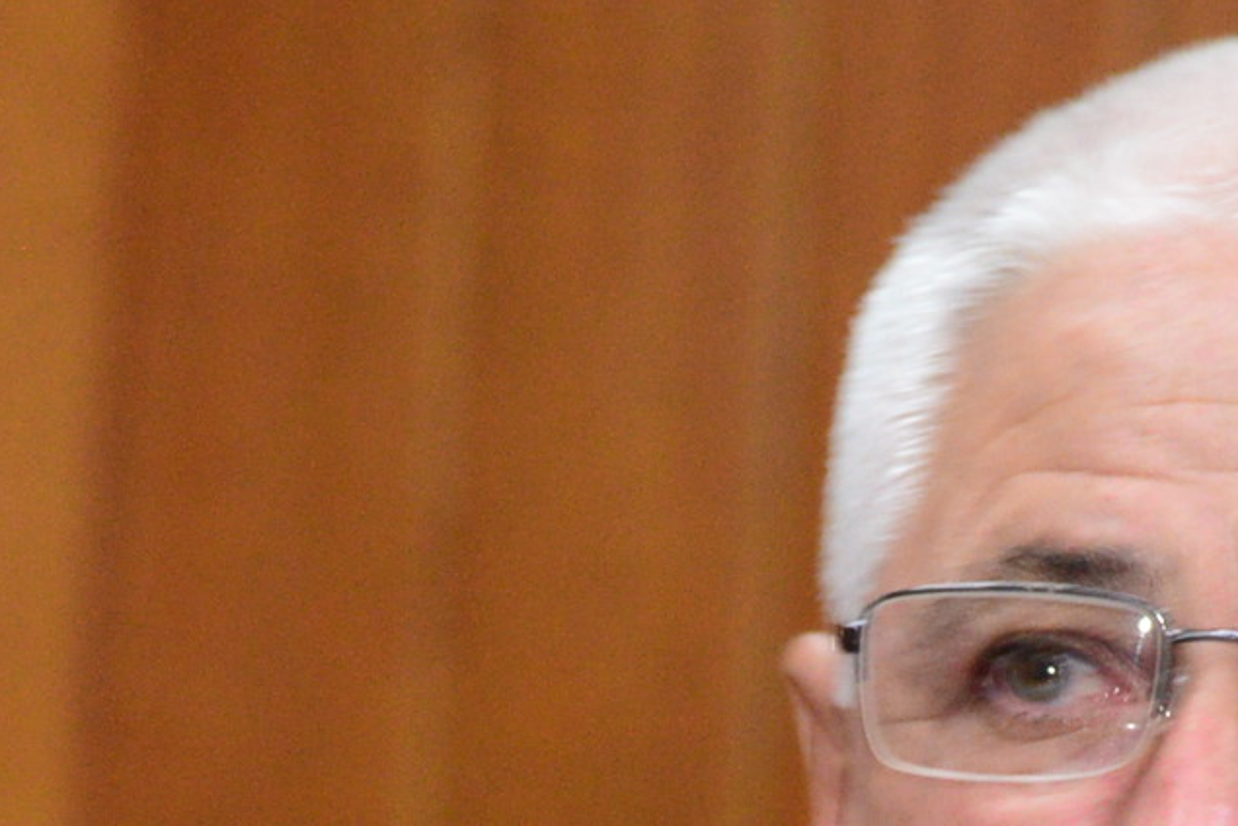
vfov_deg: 2.4
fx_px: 19541
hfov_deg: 3.6
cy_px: 1395
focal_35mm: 568
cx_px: 1396
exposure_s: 1/60
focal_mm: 120
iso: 2500
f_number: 4.5
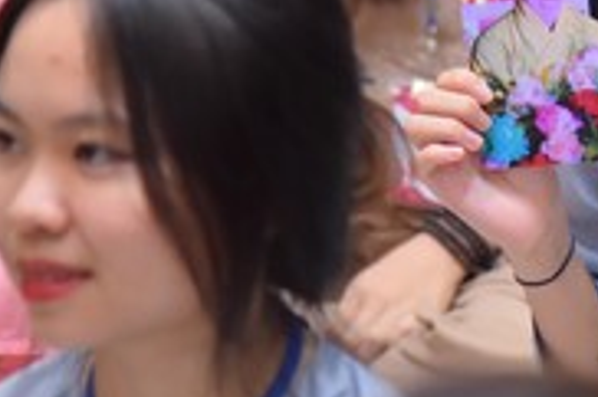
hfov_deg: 5.5
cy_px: -133
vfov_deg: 3.6
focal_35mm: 376
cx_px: 585
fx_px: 6240
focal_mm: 105
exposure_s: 1/160
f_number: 4
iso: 1250
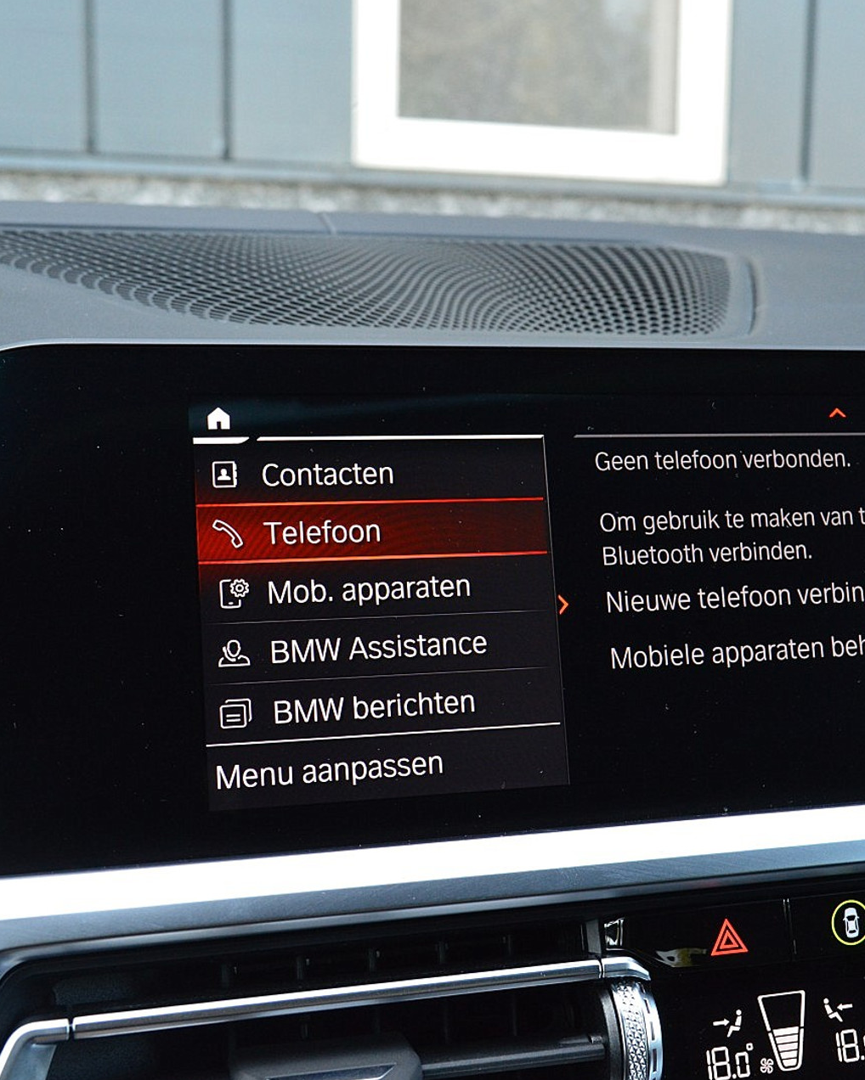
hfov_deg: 29.5
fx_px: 1632
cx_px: 574
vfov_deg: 36.7
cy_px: 540
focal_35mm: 51
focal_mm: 24
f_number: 8
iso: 800
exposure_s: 1/60
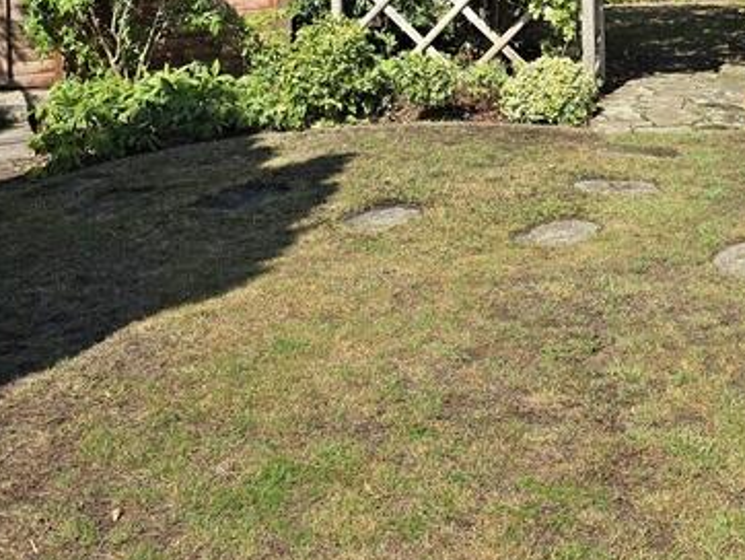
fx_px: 1163
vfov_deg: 24.9
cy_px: -74
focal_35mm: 54
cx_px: 527
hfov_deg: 35.0
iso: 80
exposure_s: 1/3972
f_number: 1.7
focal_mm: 6.25
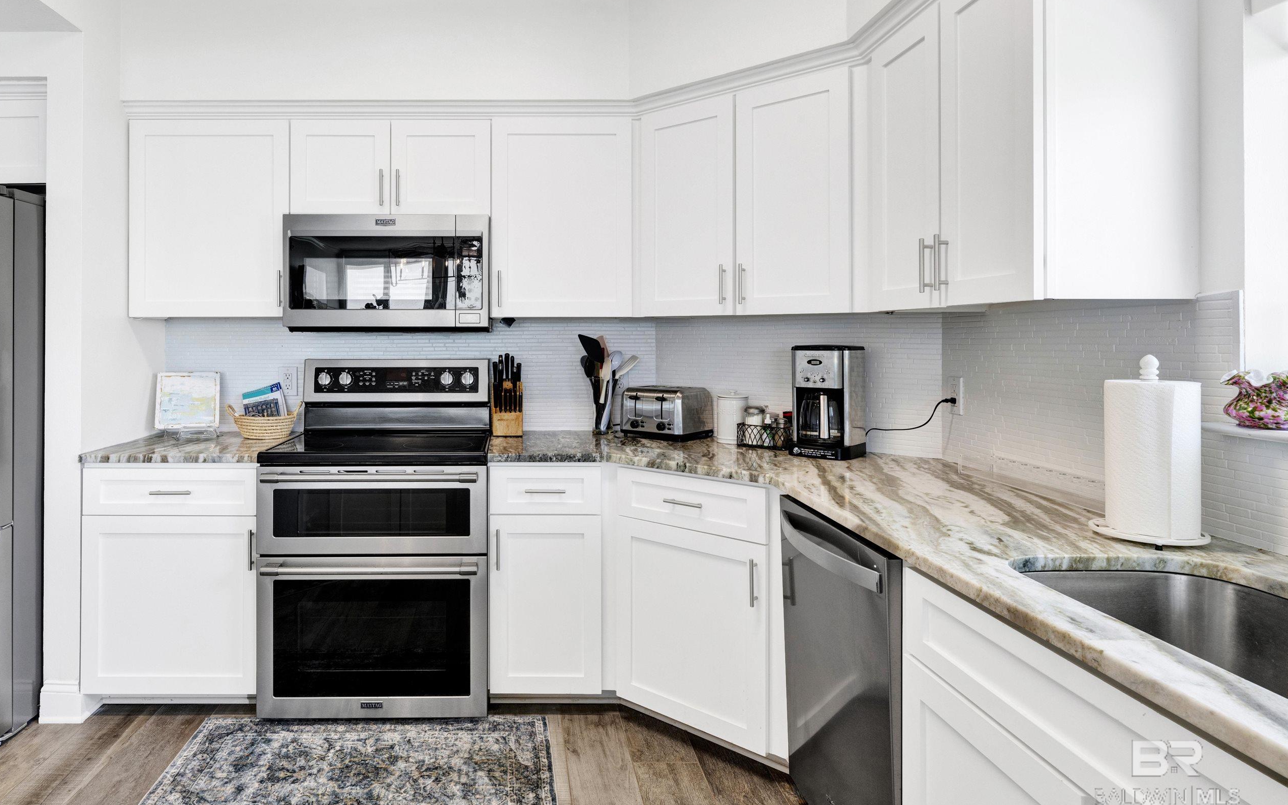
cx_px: 514
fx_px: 737
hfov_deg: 81.3
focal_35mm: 21
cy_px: 327
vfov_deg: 56.9
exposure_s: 1/15
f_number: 11
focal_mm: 17
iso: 400
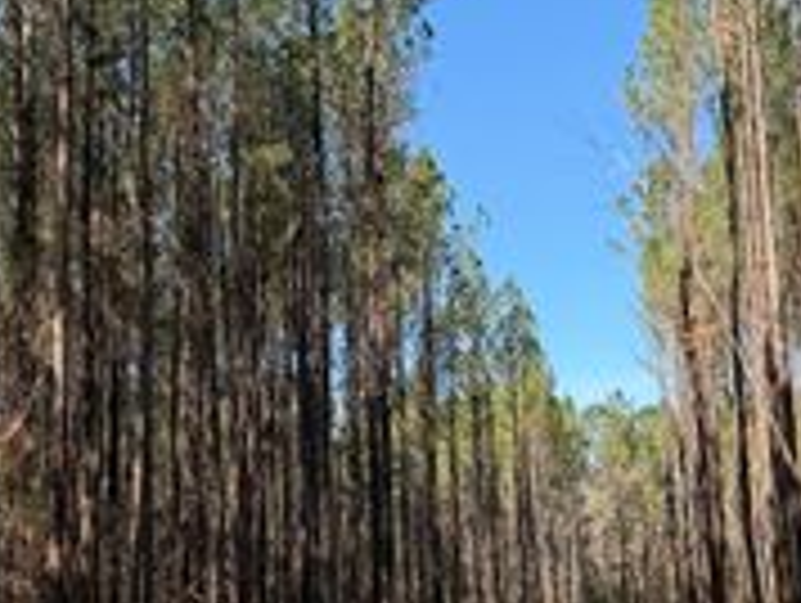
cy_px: 331
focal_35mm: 58
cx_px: 479
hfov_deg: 33.1
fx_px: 1344
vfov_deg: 25.3
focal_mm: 6.76
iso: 100
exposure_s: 1/1727
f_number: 1.78
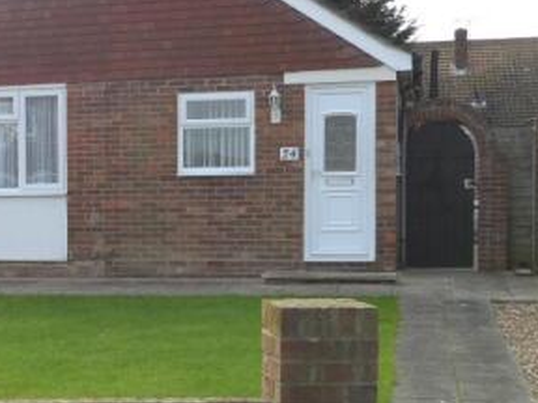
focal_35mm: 83
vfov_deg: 17.7
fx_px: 1290
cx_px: 44
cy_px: 281
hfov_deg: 22.9
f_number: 3.7
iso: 80
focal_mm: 6.8
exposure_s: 1/250
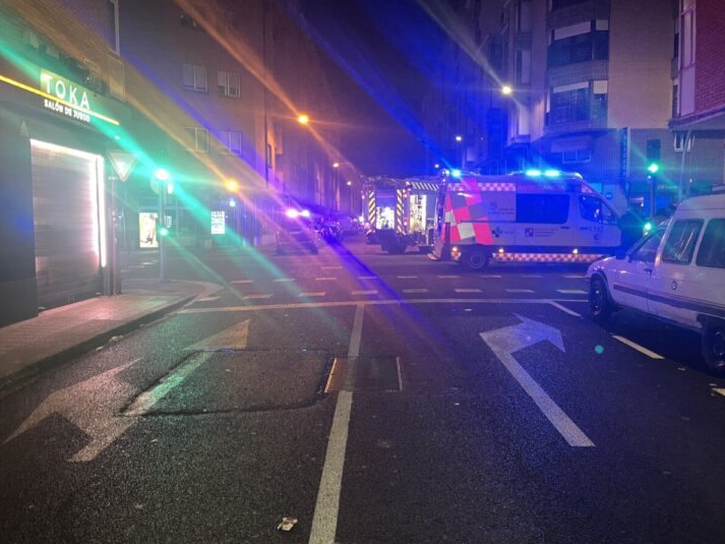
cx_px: 380
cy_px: 263
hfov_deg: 63.4
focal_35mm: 28
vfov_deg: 49.8
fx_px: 587
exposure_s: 1/30
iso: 800
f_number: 1.6
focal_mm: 5.1
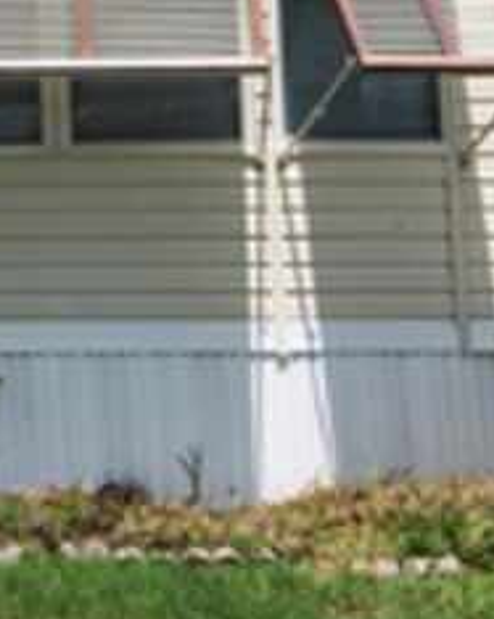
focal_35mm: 113
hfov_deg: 12.7
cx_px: -320
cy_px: -185
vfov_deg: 16.1
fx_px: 2066
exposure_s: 1/500
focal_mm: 22
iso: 100
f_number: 11
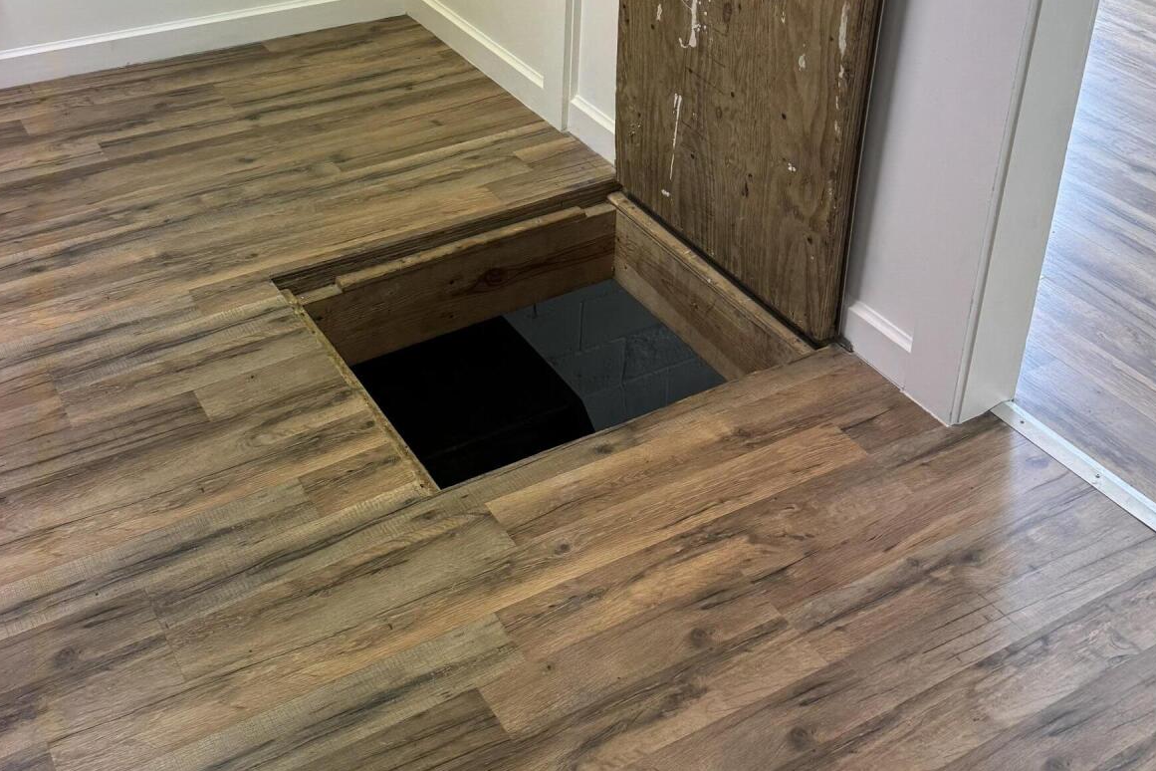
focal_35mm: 43
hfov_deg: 45.4
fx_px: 1381
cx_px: 514
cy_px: 96
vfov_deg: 30.0
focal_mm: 6.76
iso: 160
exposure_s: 1/120
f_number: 1.78
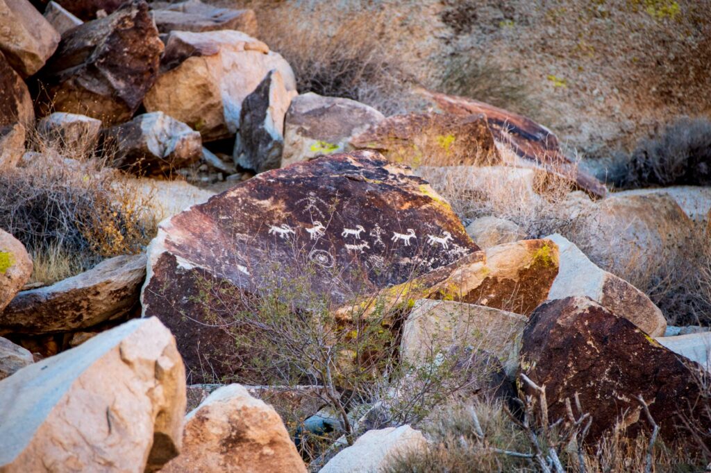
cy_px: 236
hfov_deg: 5.7
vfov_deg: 3.8
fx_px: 7107
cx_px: 356
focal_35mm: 360
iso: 200
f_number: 5.6
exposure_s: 1/200
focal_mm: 240
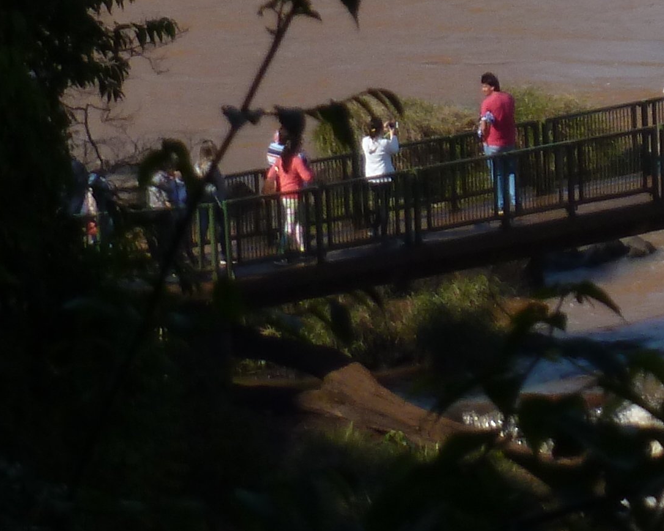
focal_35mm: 404
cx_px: 1296
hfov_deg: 4.7
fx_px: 7939
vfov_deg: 3.8
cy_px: -433
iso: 100
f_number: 5
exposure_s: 1/400
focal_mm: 18.7
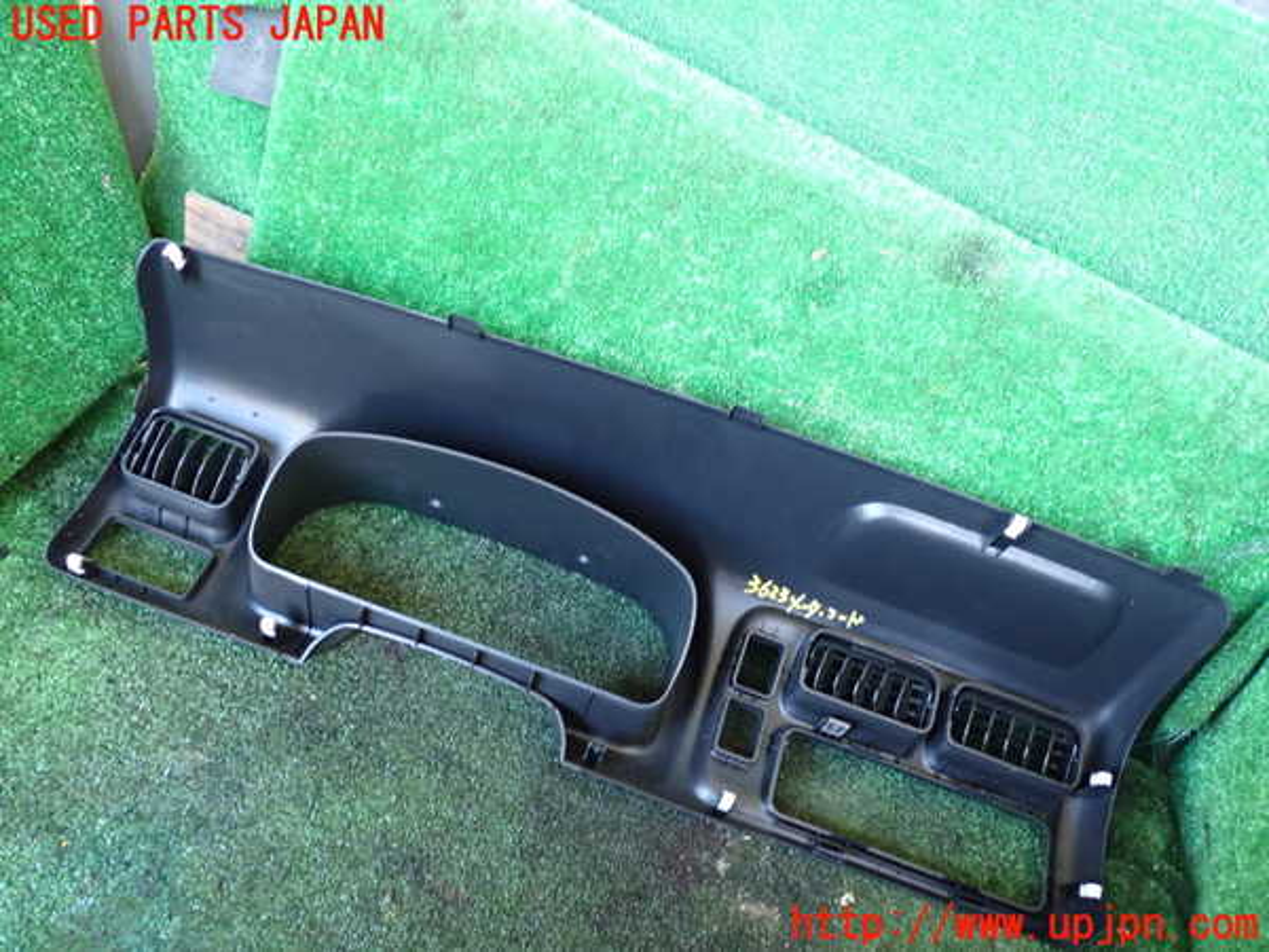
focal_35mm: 30
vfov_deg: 46.8
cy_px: 476
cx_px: 634
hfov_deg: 60.0
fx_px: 1100
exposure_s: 1/30
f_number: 2.3
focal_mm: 5.4
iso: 640
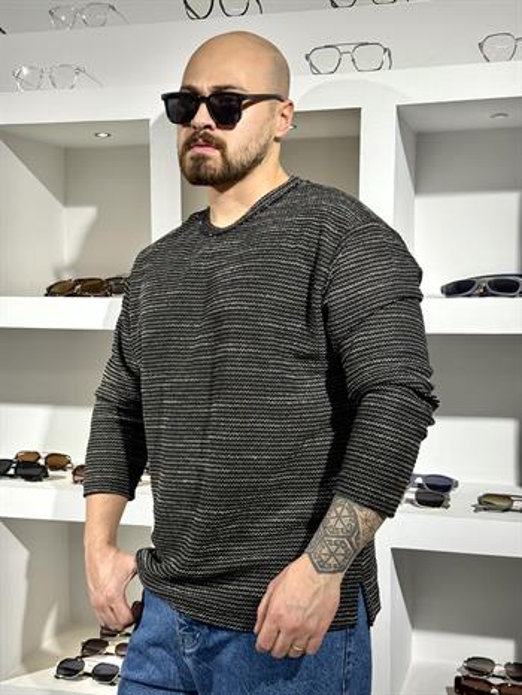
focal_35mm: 48
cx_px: 261
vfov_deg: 39.6
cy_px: 348
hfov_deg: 30.3
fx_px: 964
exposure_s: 1/121
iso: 50
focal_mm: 6.76
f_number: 1.78
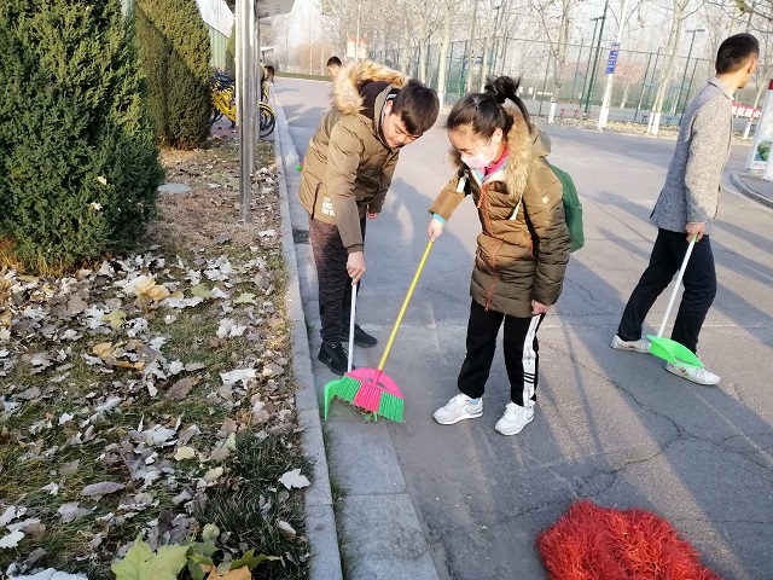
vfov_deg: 53.1
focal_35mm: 26
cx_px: 386
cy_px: 290
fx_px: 581
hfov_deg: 67.3
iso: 320
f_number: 2.2
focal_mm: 3.81
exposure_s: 1/900
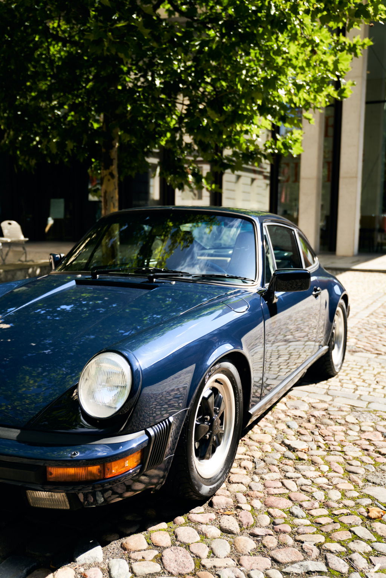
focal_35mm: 35
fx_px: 563
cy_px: 289
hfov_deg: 37.9
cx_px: 193
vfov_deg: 54.4
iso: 250
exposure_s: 1/1250
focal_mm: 35
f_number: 2.8
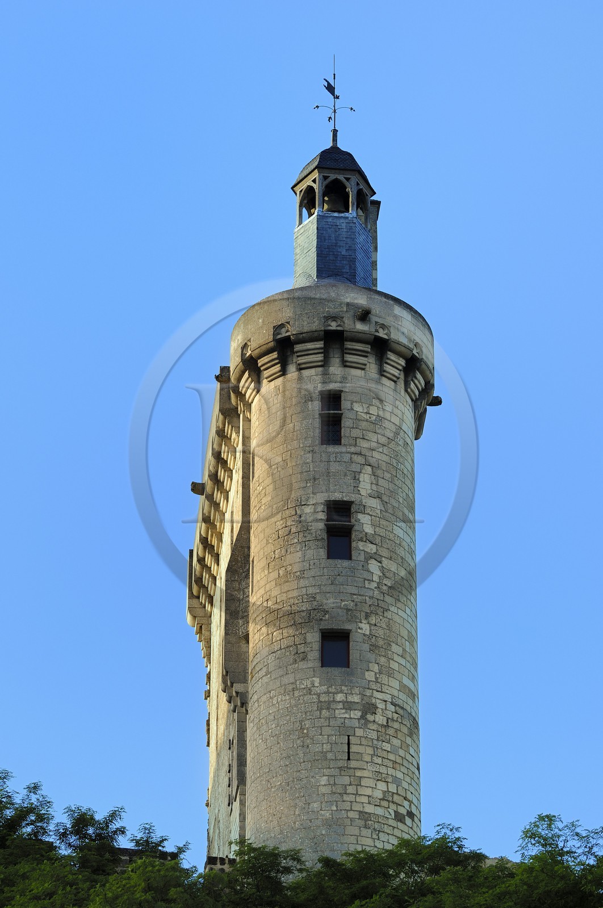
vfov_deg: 13.4
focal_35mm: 153
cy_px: 454
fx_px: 3856
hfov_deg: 8.9
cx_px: 302
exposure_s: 1/160
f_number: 4.8
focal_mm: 102
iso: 100
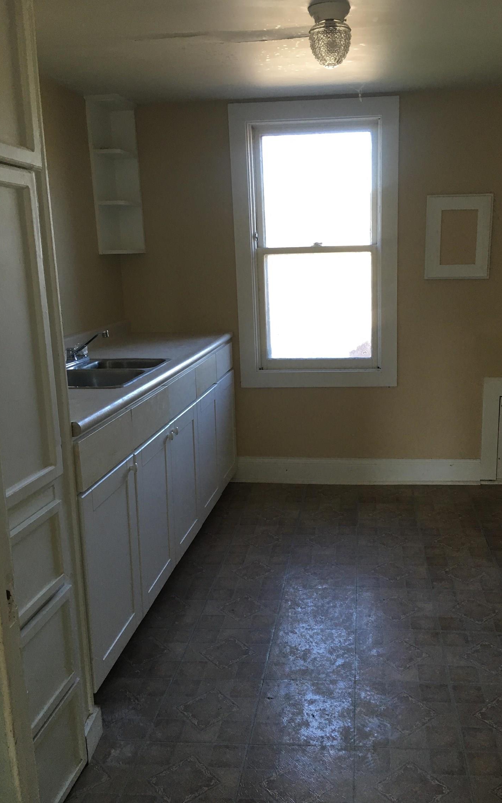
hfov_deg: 40.4
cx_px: 301
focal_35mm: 31
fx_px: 679
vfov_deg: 61.2
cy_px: 399
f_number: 2.2
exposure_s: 1/30
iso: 40
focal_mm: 4.15
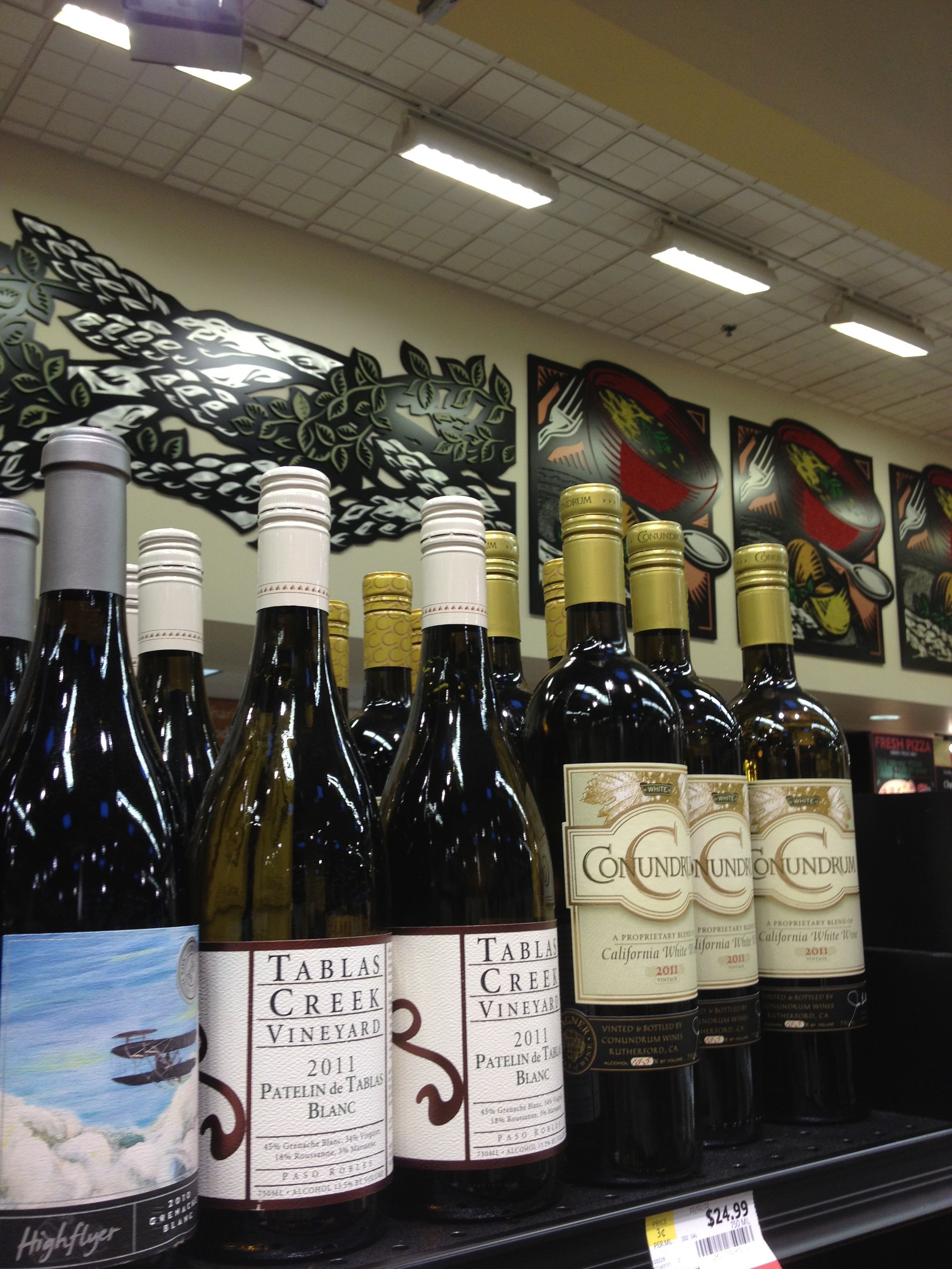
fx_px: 1283
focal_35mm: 35
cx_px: 476
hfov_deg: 40.7
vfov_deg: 52.6
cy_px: 634
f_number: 2.4
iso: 50
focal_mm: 4.28
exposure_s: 1/40
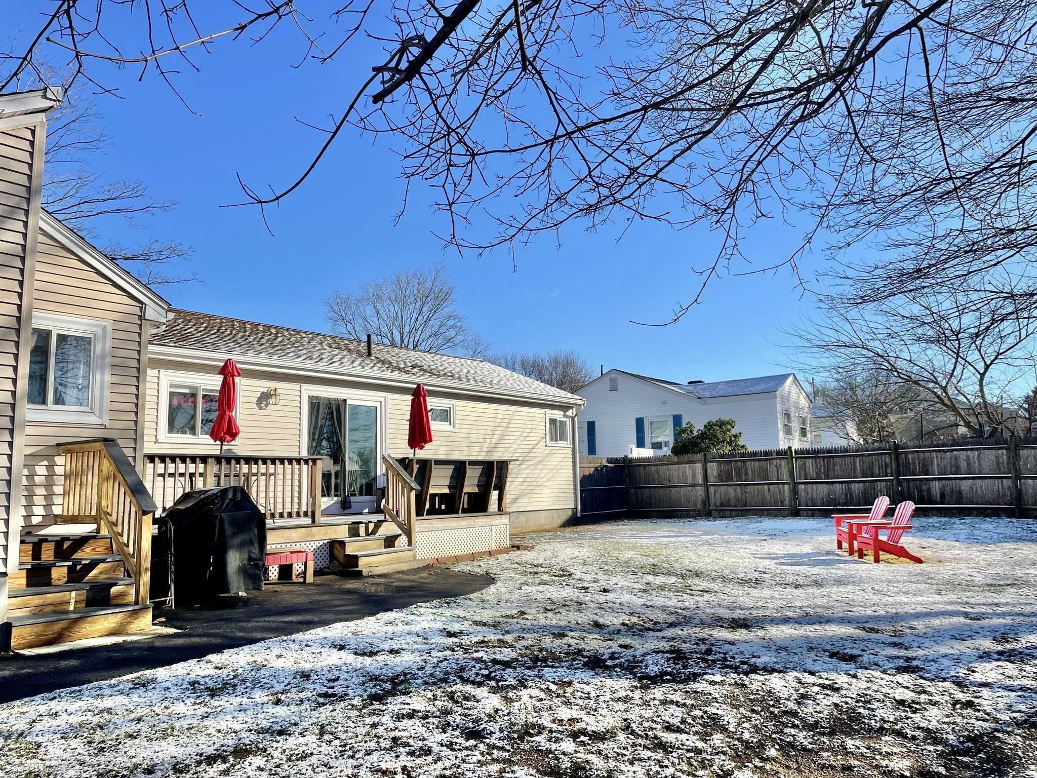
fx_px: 779
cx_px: 518
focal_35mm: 26
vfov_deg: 53.1
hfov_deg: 67.3
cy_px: 389
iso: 32
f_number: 1.6
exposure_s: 1/3401
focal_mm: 4.2
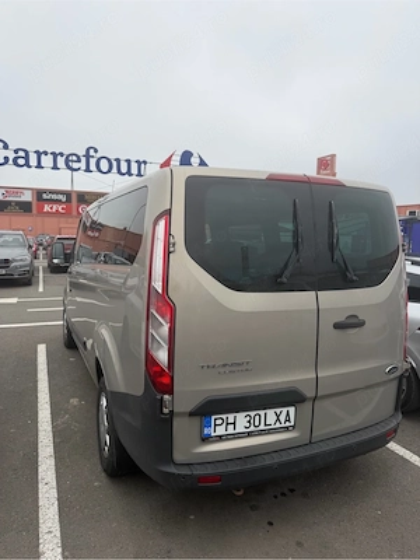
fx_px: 388
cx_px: 210
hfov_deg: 56.8
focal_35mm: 24
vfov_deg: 71.6
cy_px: 280
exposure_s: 1/1949
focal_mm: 6.76
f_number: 1.78
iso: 80
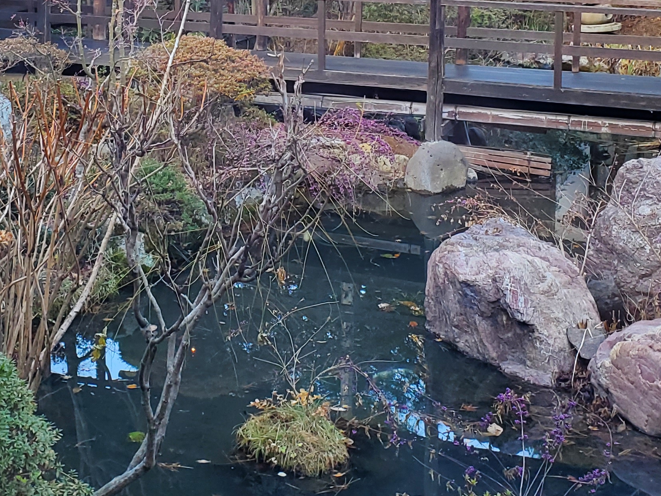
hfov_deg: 30.4
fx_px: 1203
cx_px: 198
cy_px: -29
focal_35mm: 63
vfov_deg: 22.2
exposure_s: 1/120
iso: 125
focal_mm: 4.3
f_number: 2.4
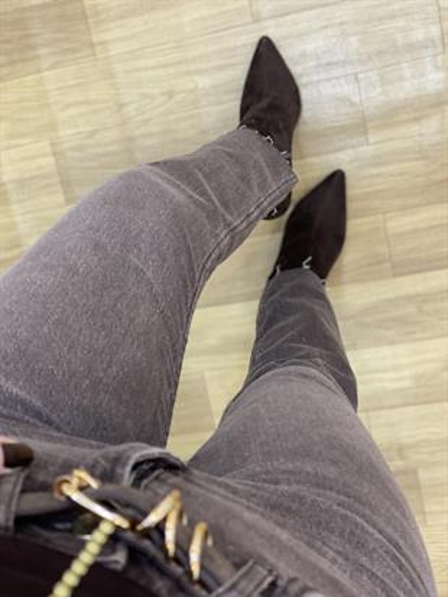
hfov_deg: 28.0
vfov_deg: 36.8
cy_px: 298
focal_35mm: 52
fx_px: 897
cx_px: 224
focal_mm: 6
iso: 160
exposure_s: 1/50
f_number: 2
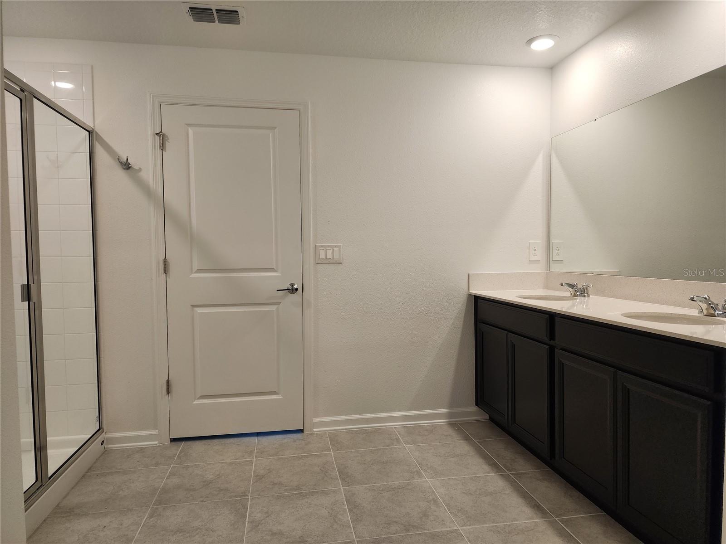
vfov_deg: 58.9
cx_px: 363
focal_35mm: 23
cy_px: 272
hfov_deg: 73.9
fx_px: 482
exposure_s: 1/120
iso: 125
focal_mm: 6.4
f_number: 1.8
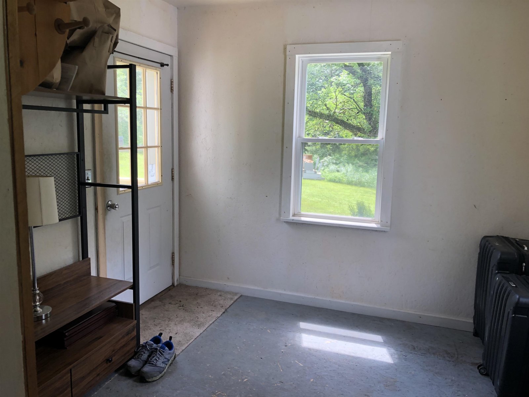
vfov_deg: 49.7
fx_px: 428
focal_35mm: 28
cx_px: 264
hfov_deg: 63.4
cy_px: 198
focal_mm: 4
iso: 32
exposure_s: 1/120
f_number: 1.8
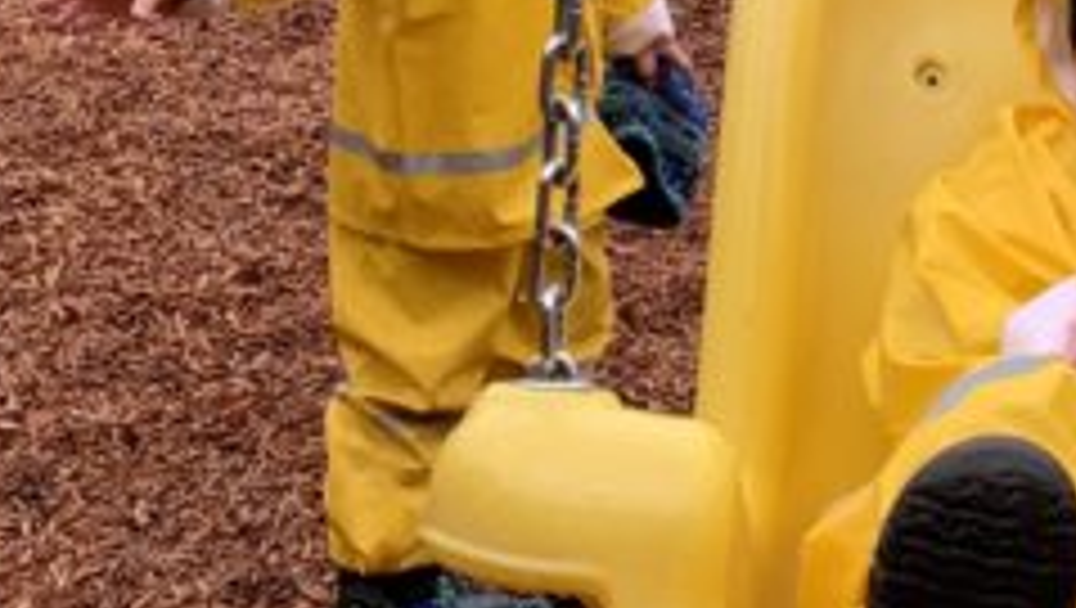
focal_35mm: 71
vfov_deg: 17.0
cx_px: 923
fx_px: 2028
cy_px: 342
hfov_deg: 28.8
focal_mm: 4.25
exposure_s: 1/250
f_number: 1.8
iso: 25
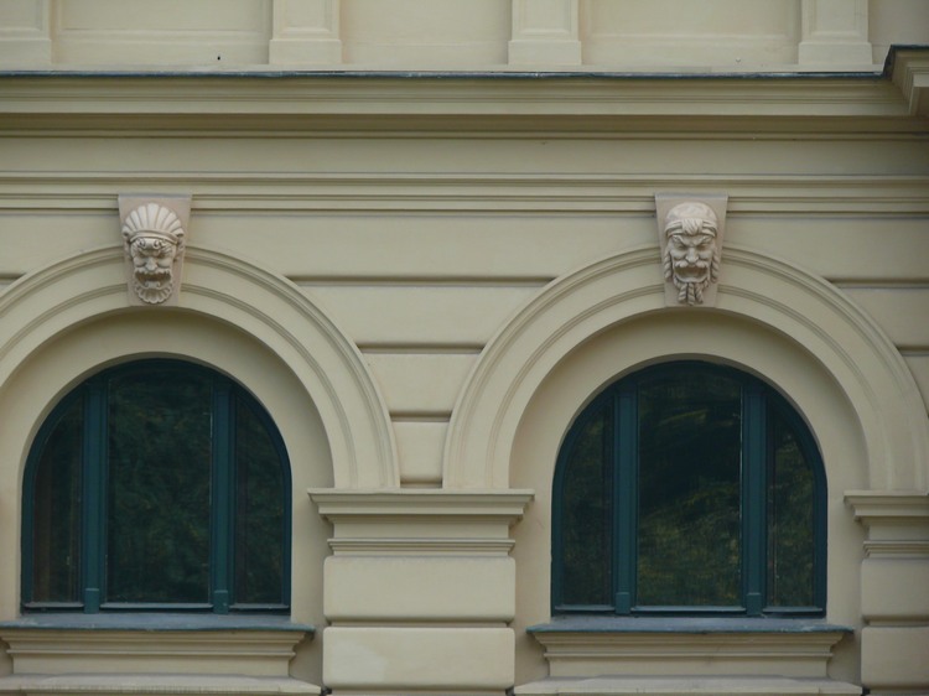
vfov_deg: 7.0
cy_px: 348
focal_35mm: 212
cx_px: 464
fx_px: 5688
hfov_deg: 9.3
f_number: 3.6
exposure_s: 1/125
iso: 100
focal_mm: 44.8
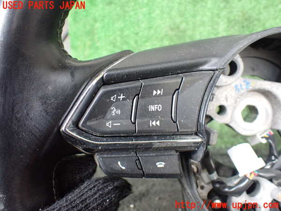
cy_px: 106
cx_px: 140
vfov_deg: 46.8
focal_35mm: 30
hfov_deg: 60.0
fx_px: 244
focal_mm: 5.4
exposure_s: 1/100
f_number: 2.3
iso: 800
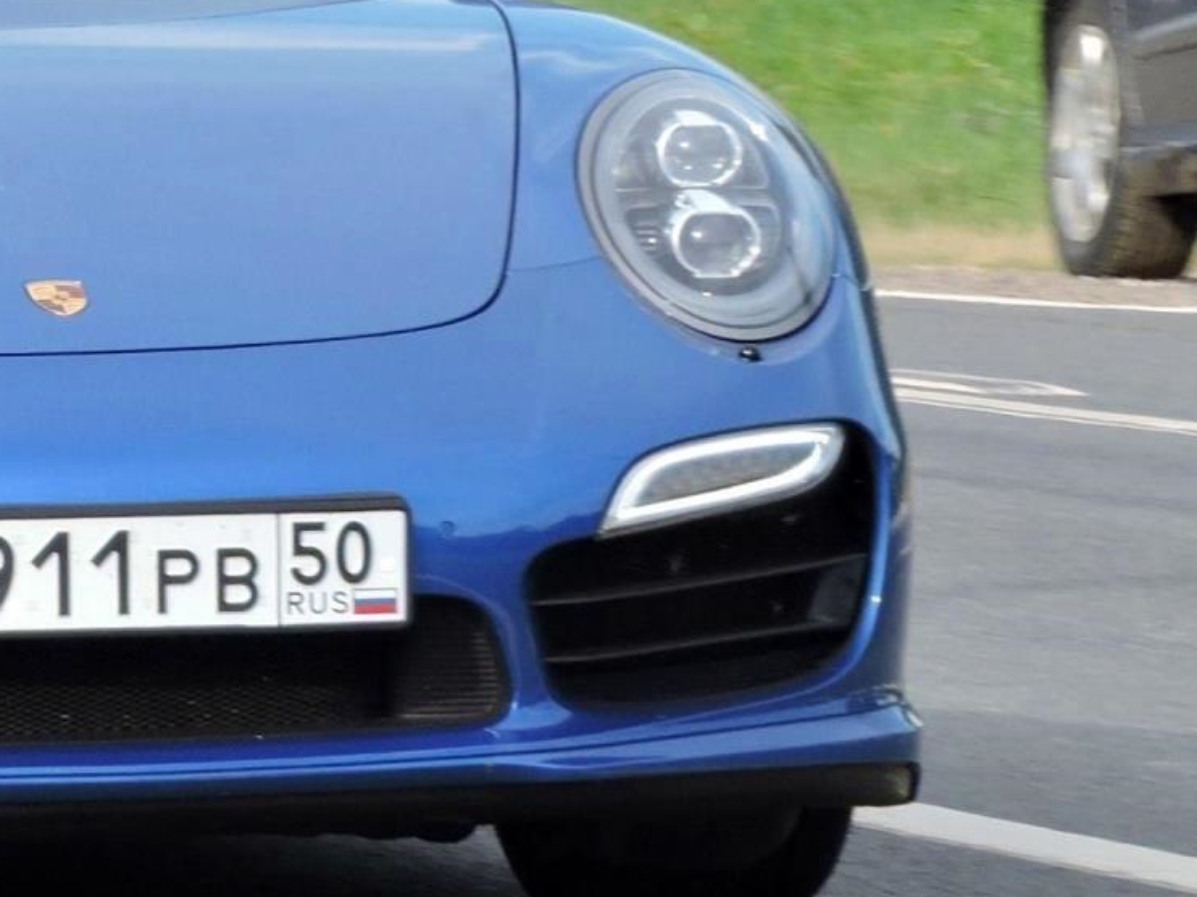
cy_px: -102
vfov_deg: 2.0
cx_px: -381
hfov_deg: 2.7
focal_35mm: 728
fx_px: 25166
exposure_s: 1/200
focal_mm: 48.4
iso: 100
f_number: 5.5
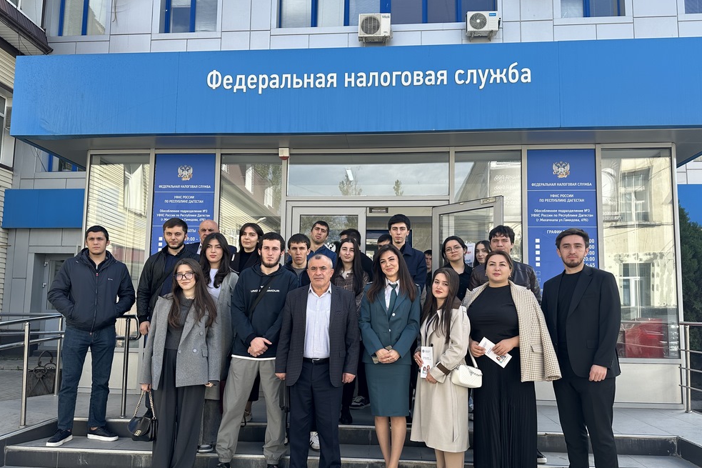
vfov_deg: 49.4
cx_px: 348
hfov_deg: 69.4
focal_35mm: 26
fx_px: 507
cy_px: 260
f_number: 1.78
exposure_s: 1/980
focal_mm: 6.86
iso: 80
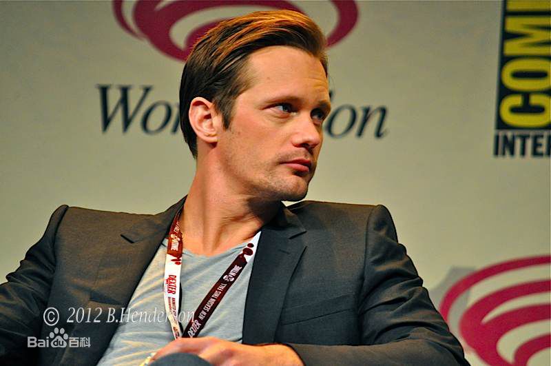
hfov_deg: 4.6
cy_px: 183
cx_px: 276
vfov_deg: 3.0
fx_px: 6878
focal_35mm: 450
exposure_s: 1/50
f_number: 5.6
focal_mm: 300
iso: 1600
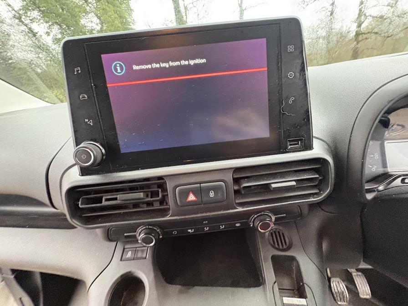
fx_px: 165
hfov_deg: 102.1
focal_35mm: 14
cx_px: 204
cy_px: 153
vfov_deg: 85.7
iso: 800
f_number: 2.2
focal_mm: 2.22
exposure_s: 1/53
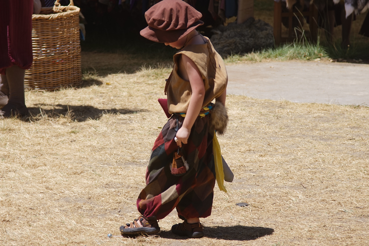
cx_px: 184
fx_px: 1844
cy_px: 123
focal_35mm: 180
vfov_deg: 7.6
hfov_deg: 11.4
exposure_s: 1/160
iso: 64
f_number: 6.3
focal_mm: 120
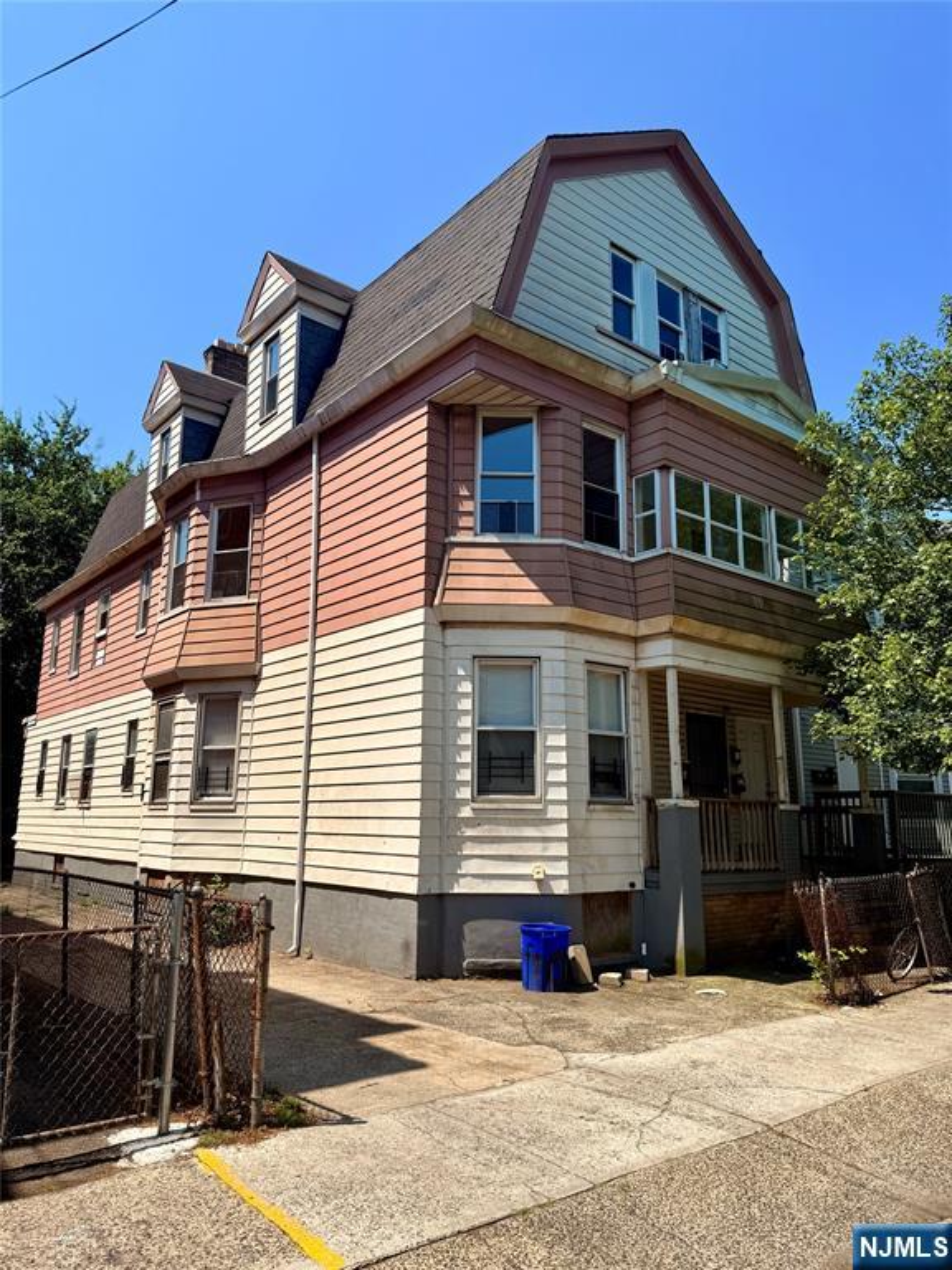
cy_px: 635
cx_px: 476
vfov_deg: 71.6
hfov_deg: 56.8
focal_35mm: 24
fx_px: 880
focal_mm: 6.76
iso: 80
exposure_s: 1/4975
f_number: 1.78
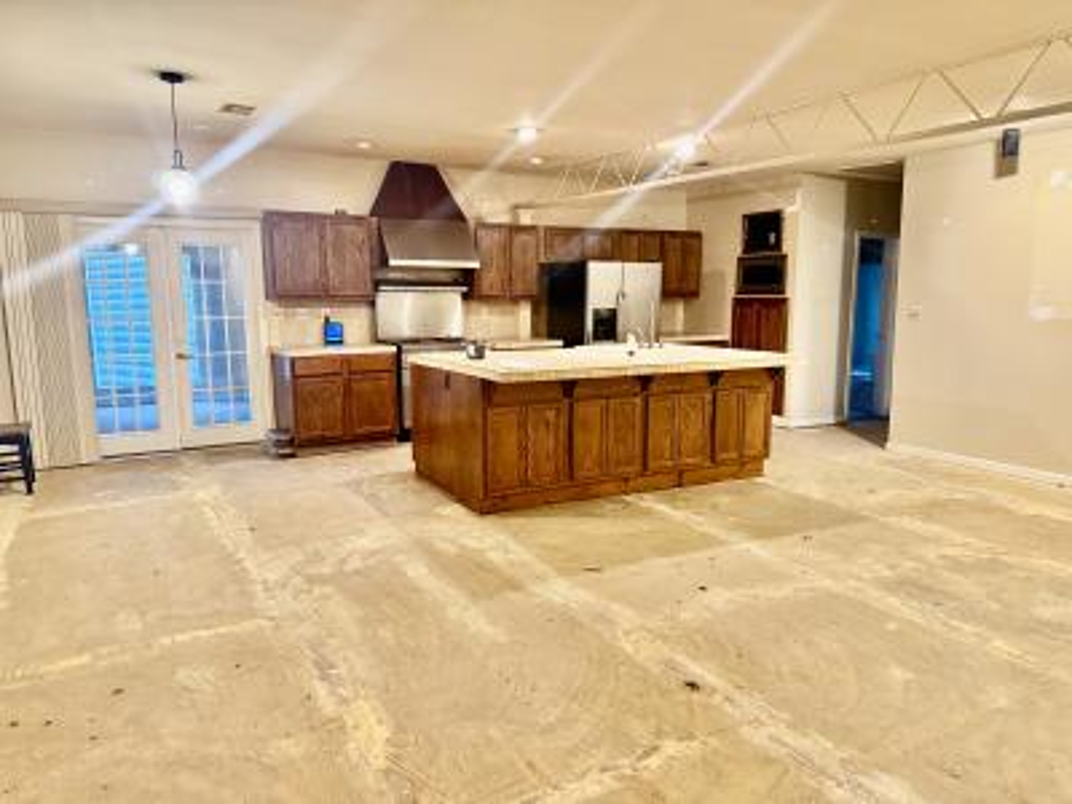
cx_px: 536
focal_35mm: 24
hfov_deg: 71.6
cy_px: 402
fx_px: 743
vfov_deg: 56.8
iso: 640
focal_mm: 6.76
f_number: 1.78
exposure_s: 1/60
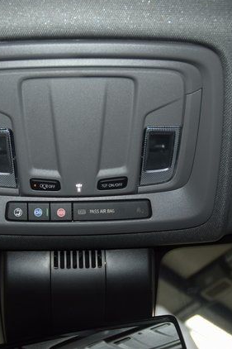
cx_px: 81
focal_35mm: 41
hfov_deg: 32.4
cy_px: 173
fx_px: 397
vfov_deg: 47.4
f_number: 3.5
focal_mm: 18
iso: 400
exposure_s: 1/125
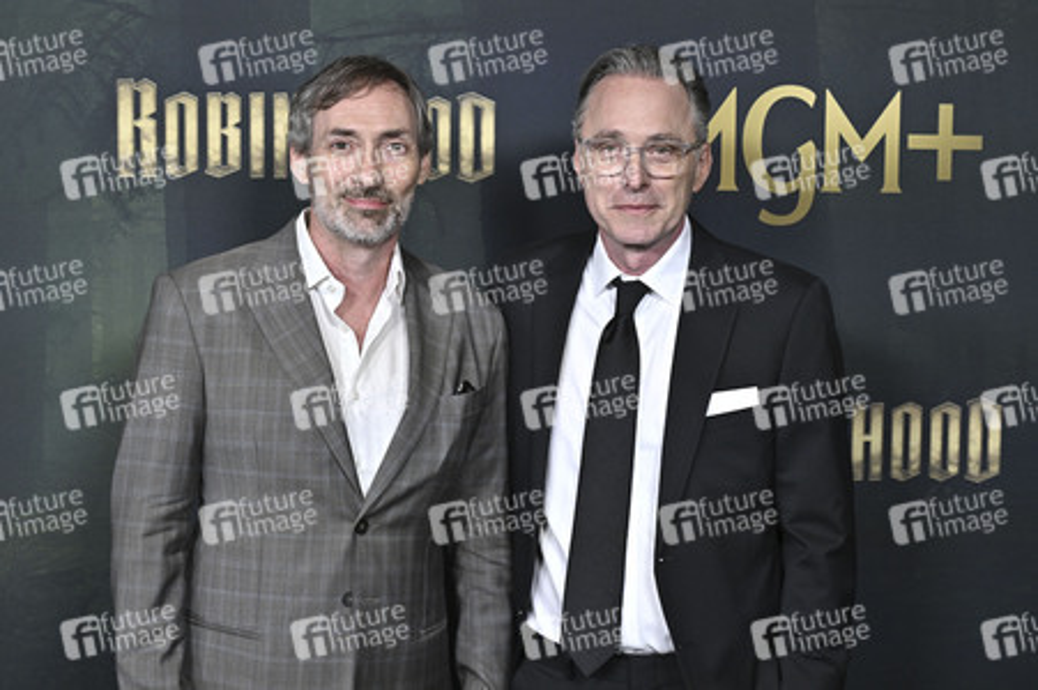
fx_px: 1671
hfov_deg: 34.5
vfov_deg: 23.3
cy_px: 345
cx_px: 519
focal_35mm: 58
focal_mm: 58
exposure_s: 1/320
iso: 1600
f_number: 6.3
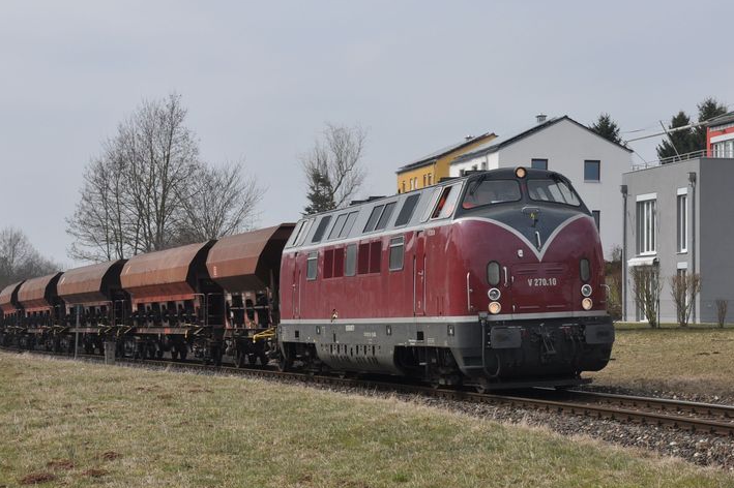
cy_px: 199
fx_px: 1854
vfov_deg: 15.0
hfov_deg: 22.3
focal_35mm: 91
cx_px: 463
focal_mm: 42
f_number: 9
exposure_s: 1/500
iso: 200
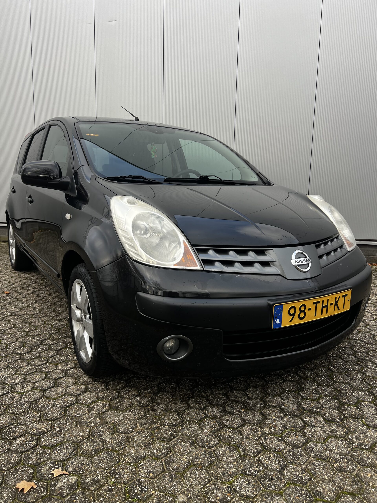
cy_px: 252
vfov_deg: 67.3
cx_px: 188
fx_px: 378
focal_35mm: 26
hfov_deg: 53.1
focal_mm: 5.7
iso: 50
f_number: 1.5
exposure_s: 1/539
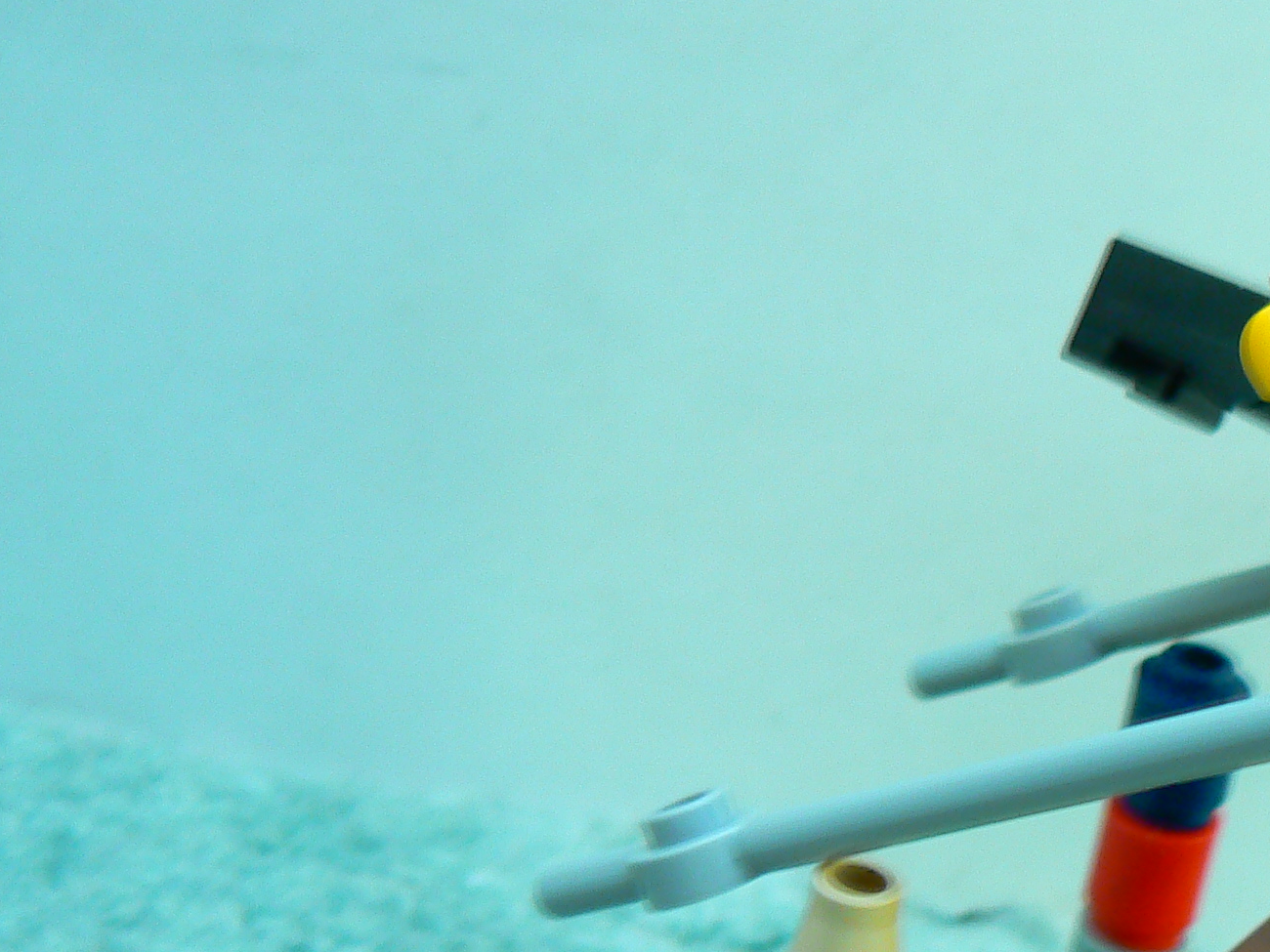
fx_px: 2862
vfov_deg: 18.7
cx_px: 1292
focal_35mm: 78
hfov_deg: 23.9
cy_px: 757
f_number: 2.8
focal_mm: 6
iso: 80
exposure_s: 1/4
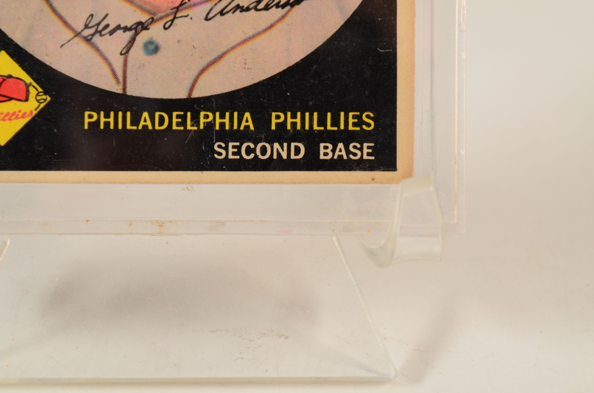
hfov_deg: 24.7
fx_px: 1358
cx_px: 297
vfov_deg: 16.5
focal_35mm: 82
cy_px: 196
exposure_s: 1/160
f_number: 13
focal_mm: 55
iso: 200
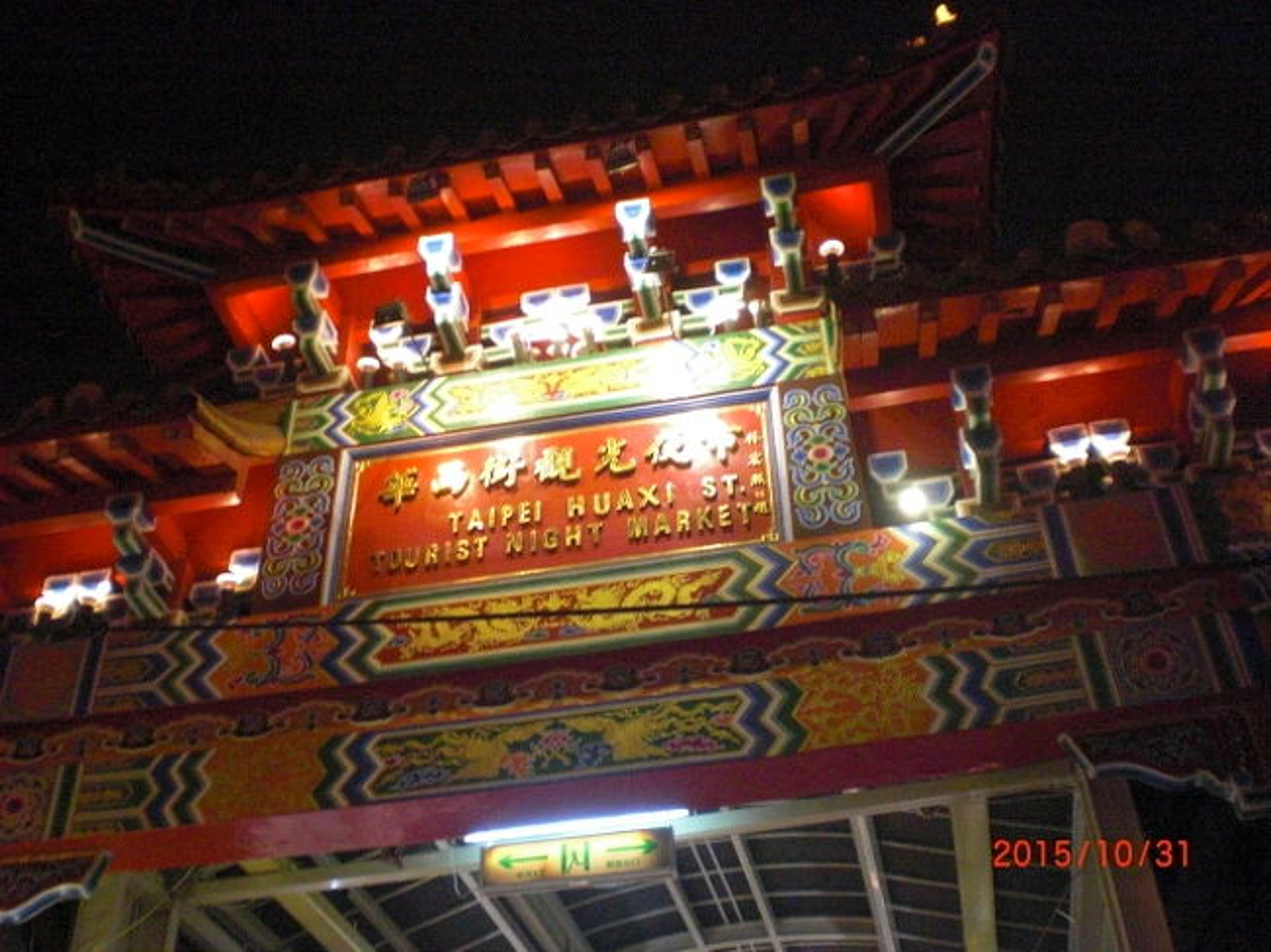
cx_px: 636
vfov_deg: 37.7
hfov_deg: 49.0
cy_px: 476
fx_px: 1395
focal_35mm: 38
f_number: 3.1
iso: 800
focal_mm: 6.3
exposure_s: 1/80
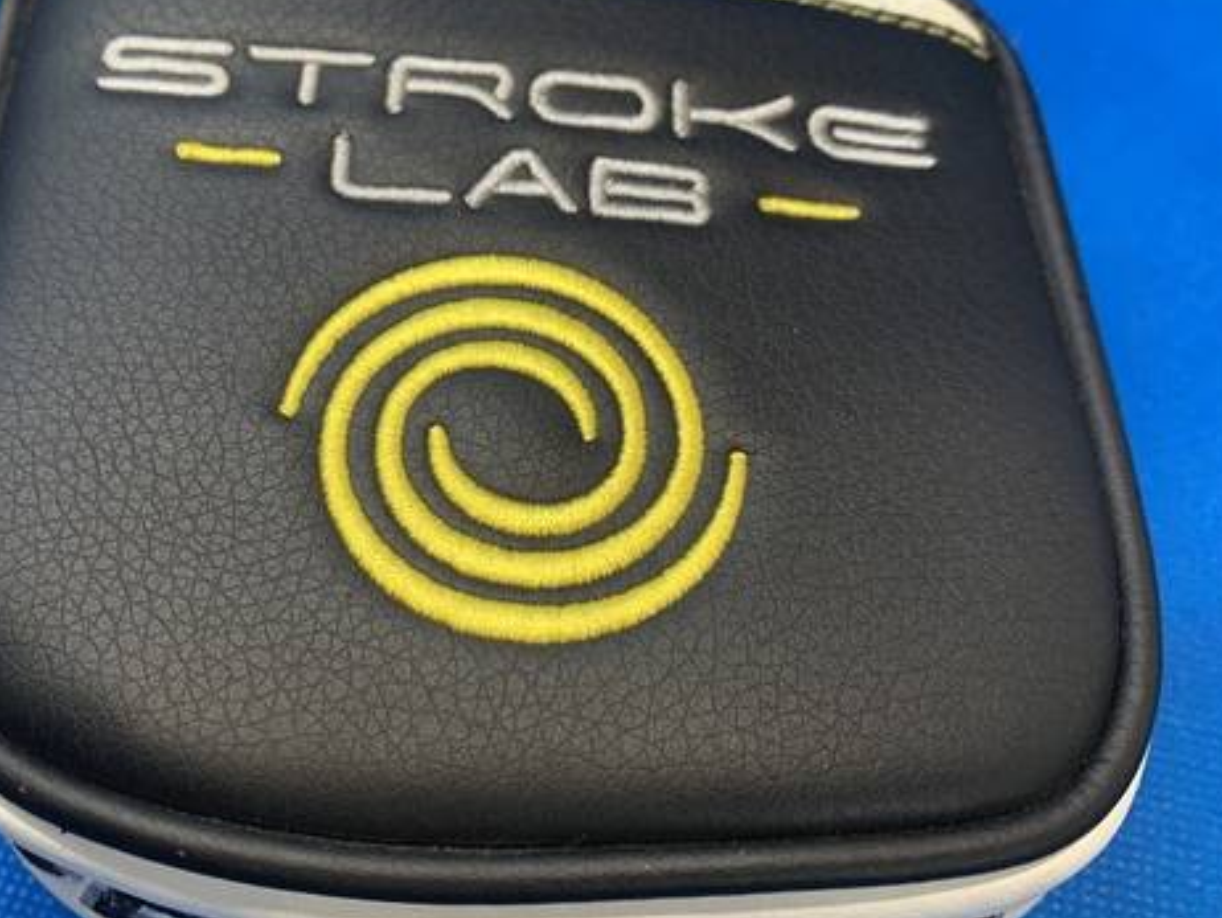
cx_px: 455
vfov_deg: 39.6
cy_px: 389
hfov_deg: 50.8
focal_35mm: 36
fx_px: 1272
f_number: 1.8
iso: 125
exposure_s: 1/60
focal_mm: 4.25
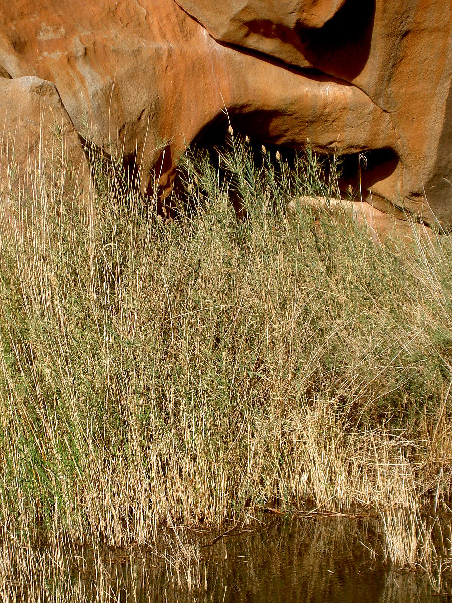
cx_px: 226
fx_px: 1776
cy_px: 302
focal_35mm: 102
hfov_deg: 14.5
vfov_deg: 19.3
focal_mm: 16.8
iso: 50
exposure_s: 1/320
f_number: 4.9
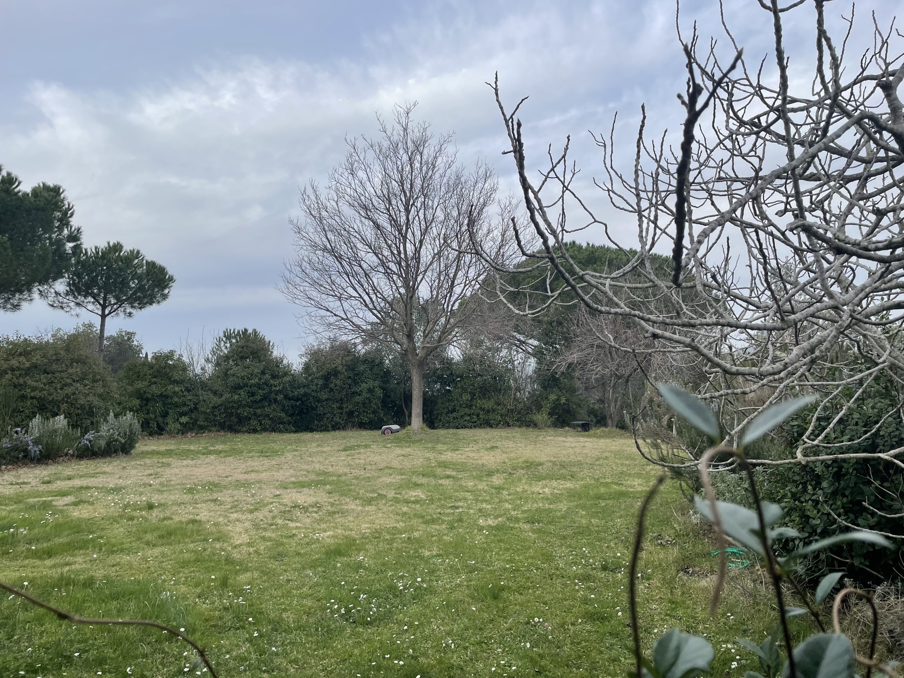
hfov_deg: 67.3
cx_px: 452
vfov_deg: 53.1
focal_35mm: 26
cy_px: 339
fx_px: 679
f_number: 1.6
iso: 32
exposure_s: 1/1453
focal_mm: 4.2
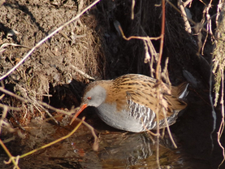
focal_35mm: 1002
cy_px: 126
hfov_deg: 2.0
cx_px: 126
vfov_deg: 1.5
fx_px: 6516
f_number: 8
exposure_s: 1/250
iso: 500
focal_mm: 300
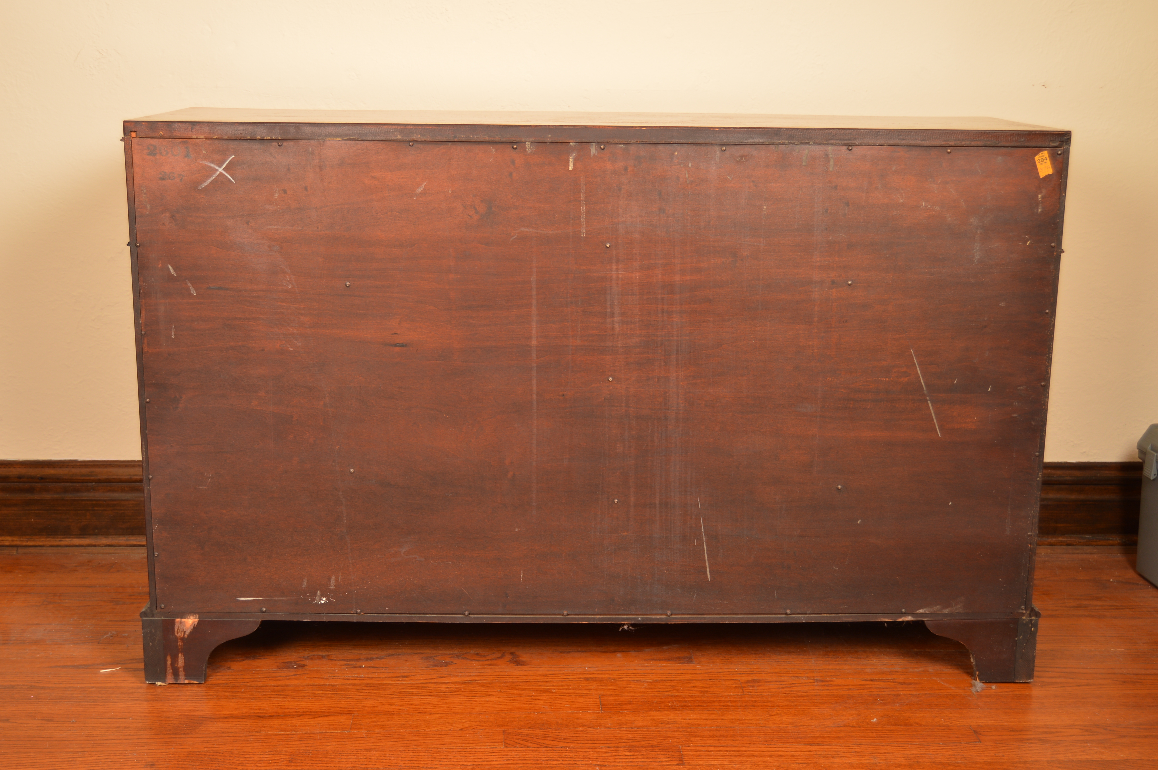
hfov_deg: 42.4
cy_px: 385
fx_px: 1494
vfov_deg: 28.9
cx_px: 579
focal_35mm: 46
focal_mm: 31
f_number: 4.2
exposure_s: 1/125
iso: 100
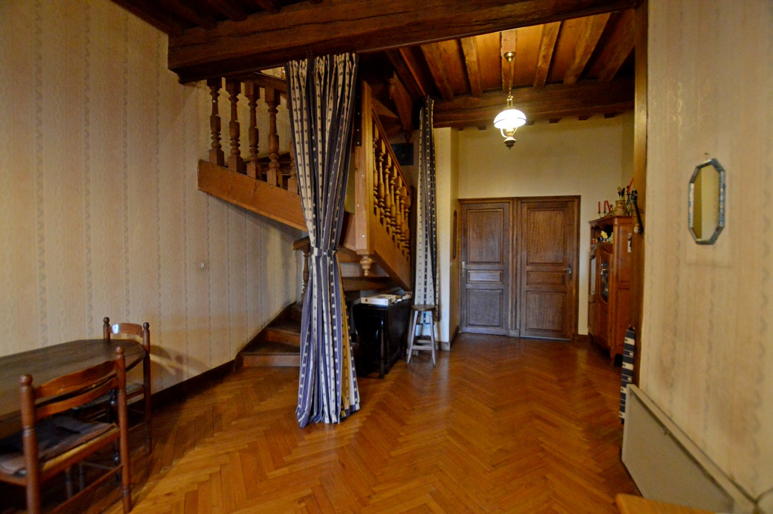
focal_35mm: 15
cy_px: 257
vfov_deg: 77.2
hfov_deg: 100.4
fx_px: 322
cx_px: 386
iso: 3200
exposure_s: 1/50
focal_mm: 10
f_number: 3.5
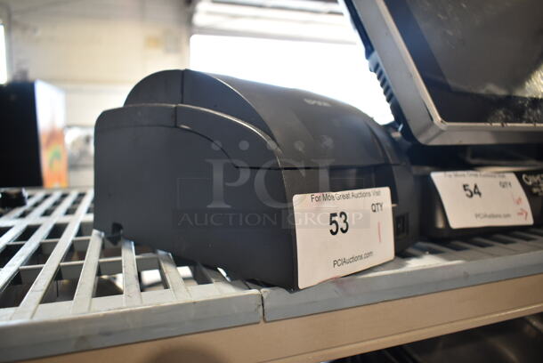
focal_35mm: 27
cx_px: 272
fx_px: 408
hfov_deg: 67.3
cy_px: 182
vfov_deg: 48.0
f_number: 3.5
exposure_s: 1/30
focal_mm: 18
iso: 320
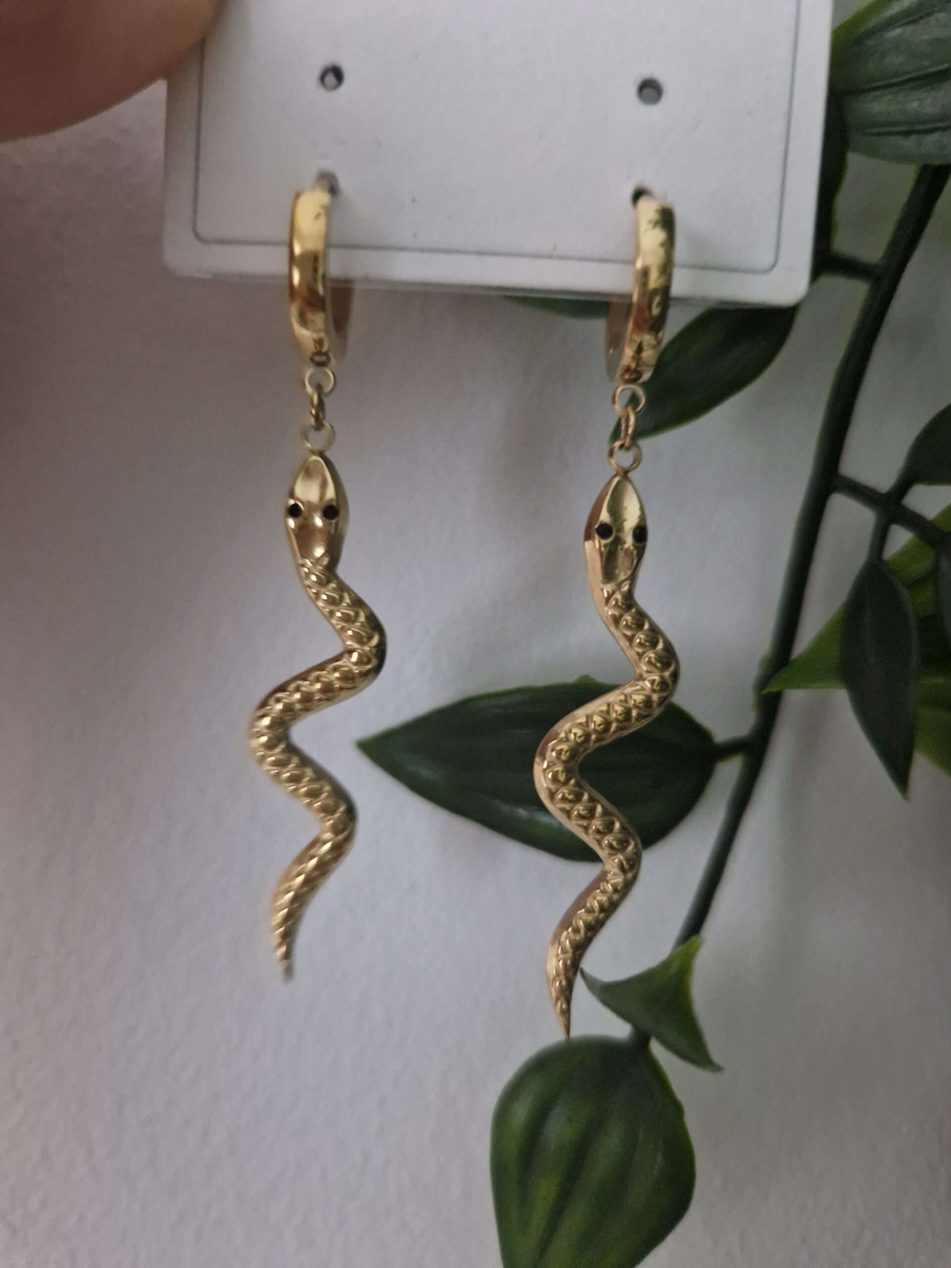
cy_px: 634
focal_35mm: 23
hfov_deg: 58.9
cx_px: 476
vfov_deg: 73.9
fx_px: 843
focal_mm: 5.4
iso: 640
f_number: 1.8
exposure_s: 1/25
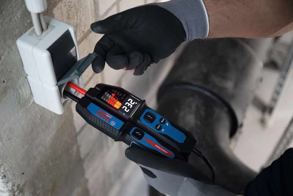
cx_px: 146
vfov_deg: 29.2
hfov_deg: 42.8
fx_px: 374
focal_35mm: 46
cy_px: 98
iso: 1600
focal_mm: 46
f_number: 2.8
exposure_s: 1/10
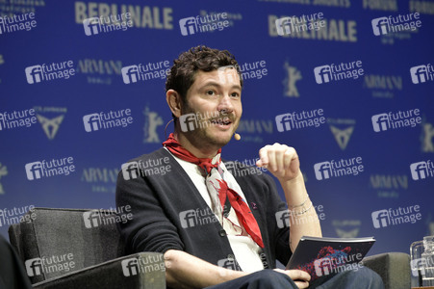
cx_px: 217
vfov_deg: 7.6
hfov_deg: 11.4
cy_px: 144
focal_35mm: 180
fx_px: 2168
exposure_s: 1/125
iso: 2000
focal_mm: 180
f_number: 5.6
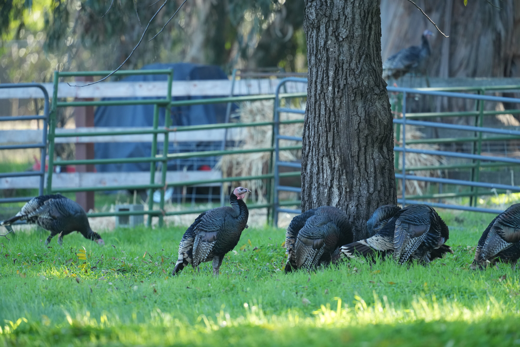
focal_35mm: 600
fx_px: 8666
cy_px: 174
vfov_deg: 2.3
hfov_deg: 3.4
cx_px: 260
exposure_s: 1/200
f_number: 5.6
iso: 1000
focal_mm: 600
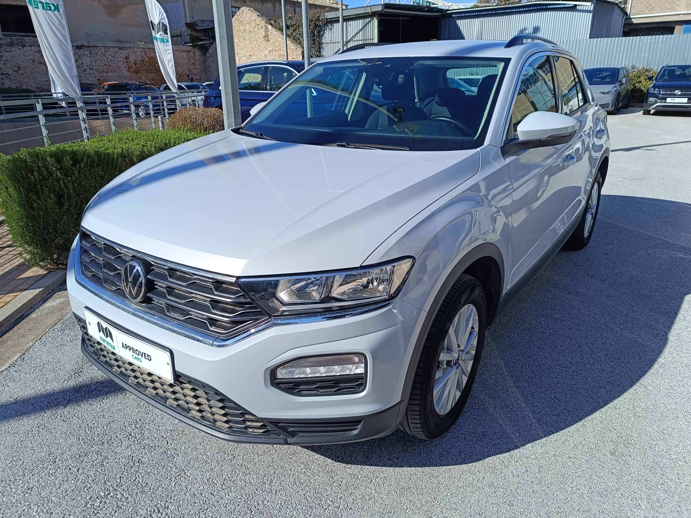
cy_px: 259
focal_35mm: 24
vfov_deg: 56.8
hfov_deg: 71.6
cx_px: 346
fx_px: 479
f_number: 1.88
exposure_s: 1/1290
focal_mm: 5.59
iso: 55
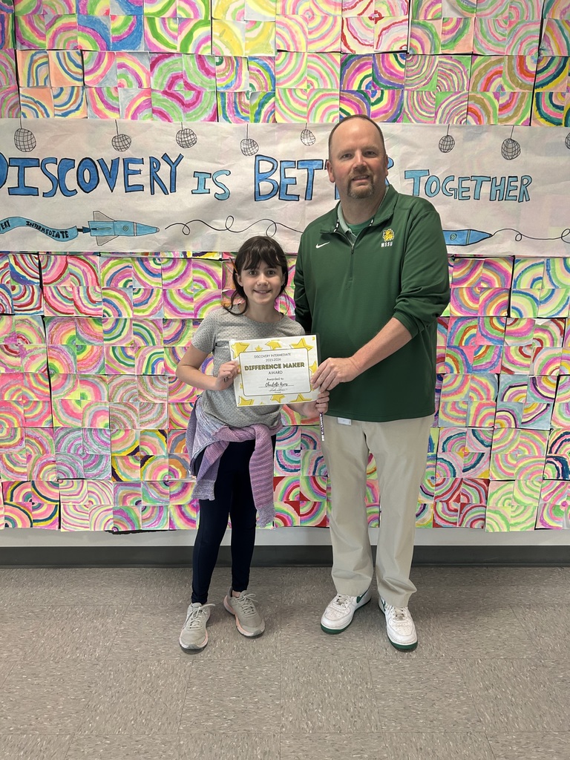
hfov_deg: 53.1
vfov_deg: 67.3
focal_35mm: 26
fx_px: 571
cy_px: 380
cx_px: 285
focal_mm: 5.7
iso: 100
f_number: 1.5
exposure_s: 1/120
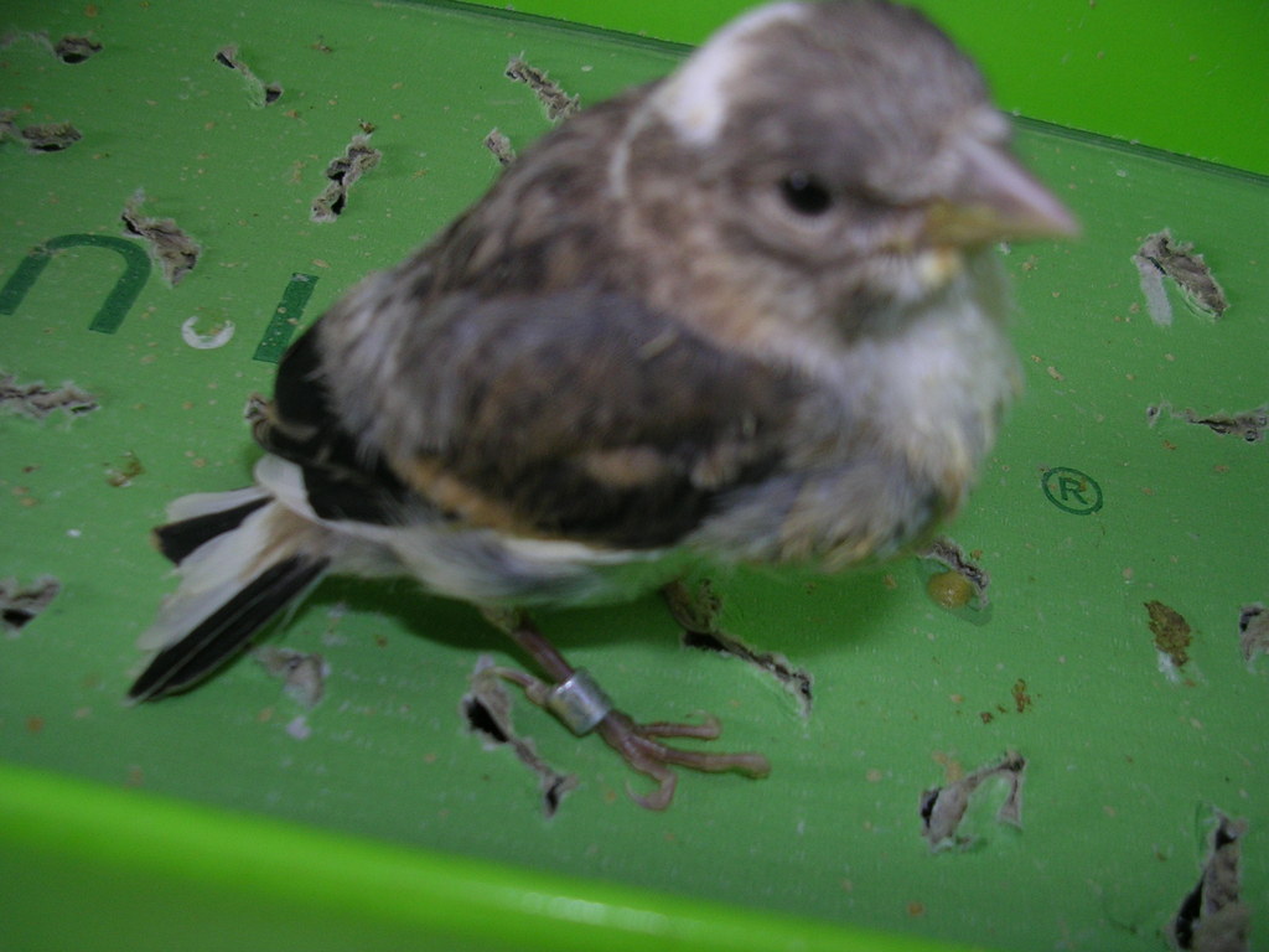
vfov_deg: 37.7
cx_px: 634
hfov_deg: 49.0
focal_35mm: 38
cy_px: 476
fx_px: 1393
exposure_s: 1/60.1
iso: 50
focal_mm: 5.8
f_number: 2.8
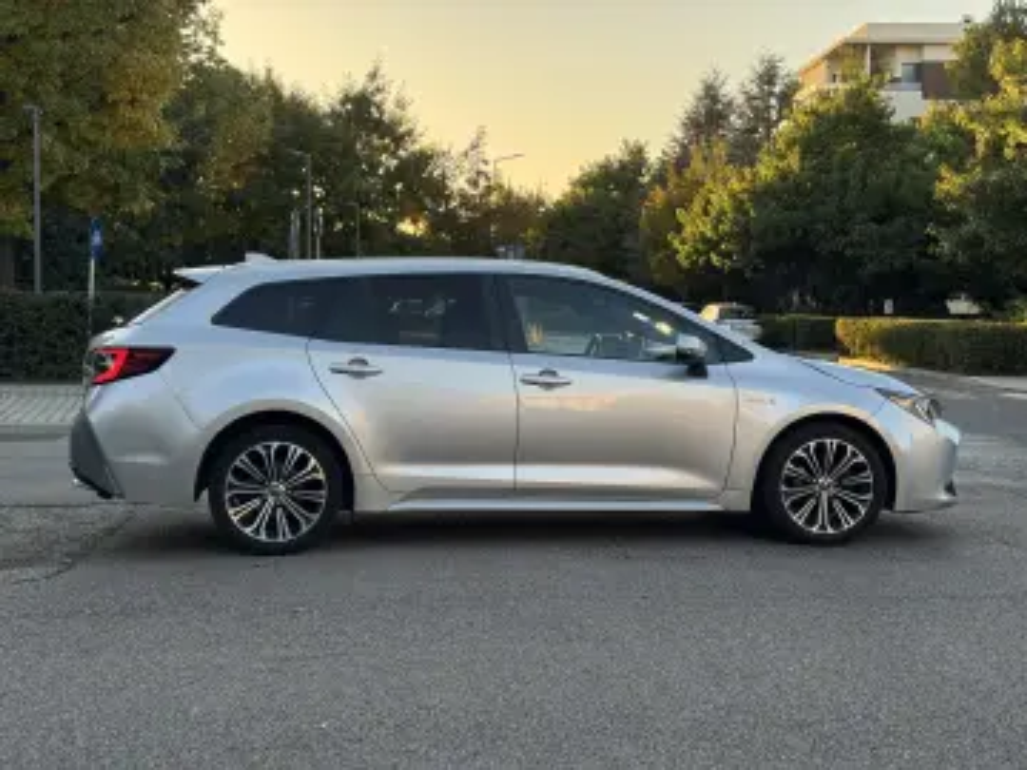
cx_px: 514
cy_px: 385
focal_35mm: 48
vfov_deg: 30.3
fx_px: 1424
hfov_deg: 39.7
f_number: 1.78
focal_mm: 6.76
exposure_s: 1/454
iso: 64
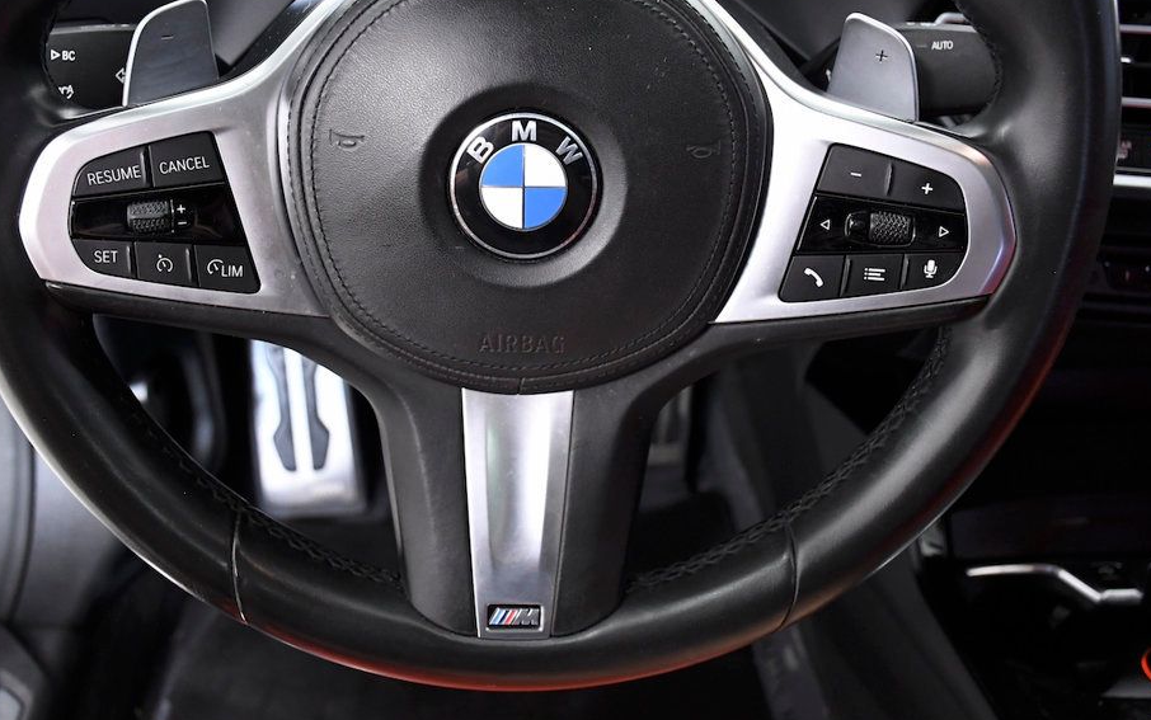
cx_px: 537
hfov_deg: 51.5
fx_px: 1192
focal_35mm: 38
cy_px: 314
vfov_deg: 33.6
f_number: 4.5
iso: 2500
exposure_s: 1/80
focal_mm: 22
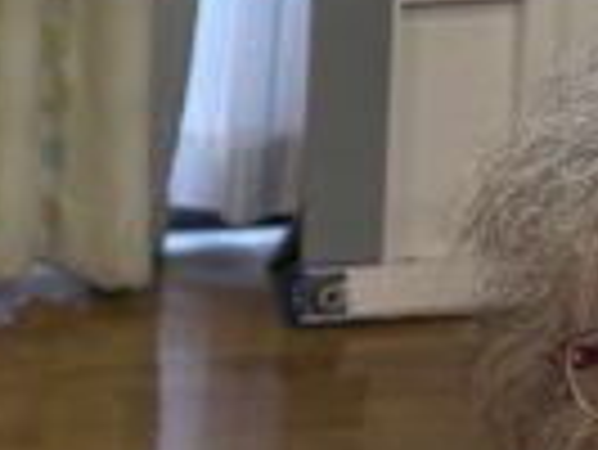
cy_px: 252
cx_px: -733
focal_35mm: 195
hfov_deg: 9.3
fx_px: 3372
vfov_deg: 7.6
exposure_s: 1/64
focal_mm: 5.96
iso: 100
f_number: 1.6
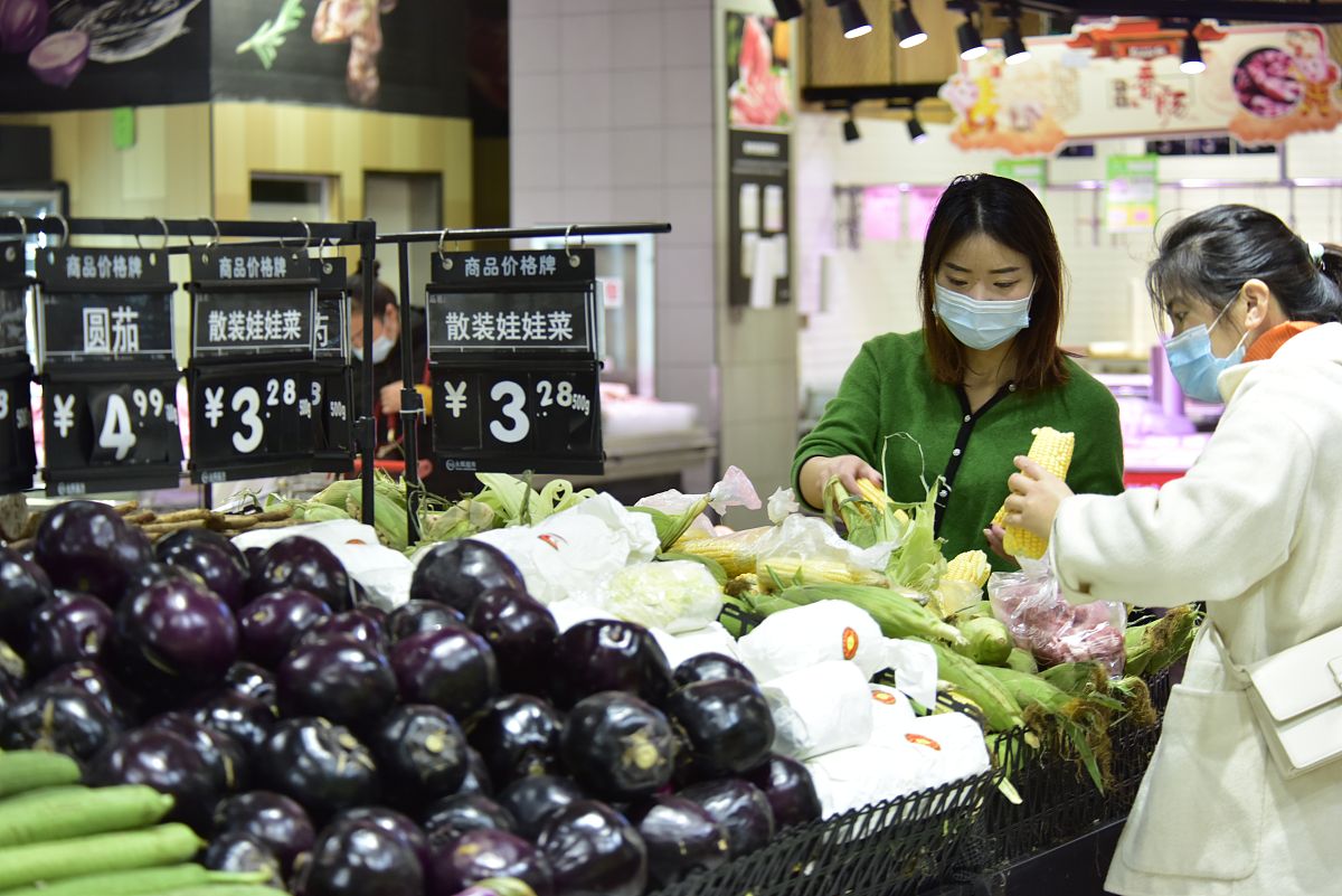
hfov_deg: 23.6
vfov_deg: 15.9
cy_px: 448
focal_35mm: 86
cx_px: 671
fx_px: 3207
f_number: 5.6
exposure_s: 1/80
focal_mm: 86
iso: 1250
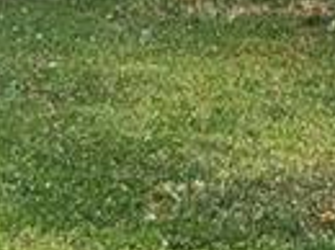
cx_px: 157
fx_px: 1980
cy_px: -191
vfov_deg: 7.0
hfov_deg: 9.7
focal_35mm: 205
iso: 40
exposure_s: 1/1429
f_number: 1.8
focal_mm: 5.4
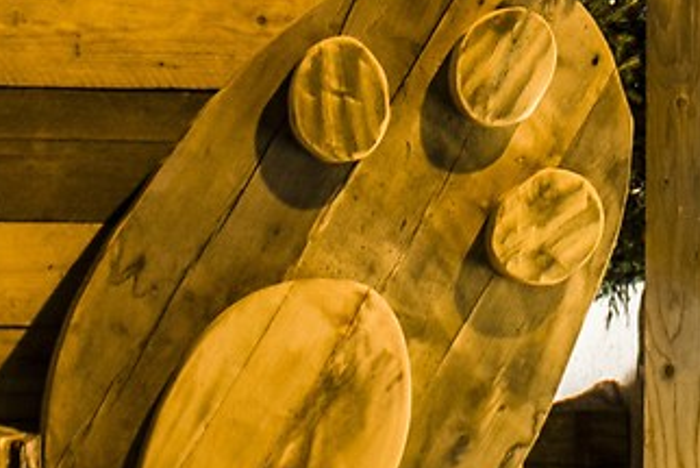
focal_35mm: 358
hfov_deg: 5.7
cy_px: -906
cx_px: 754
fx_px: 6964
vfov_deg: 3.7
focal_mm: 32
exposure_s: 1
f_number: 7.1
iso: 200
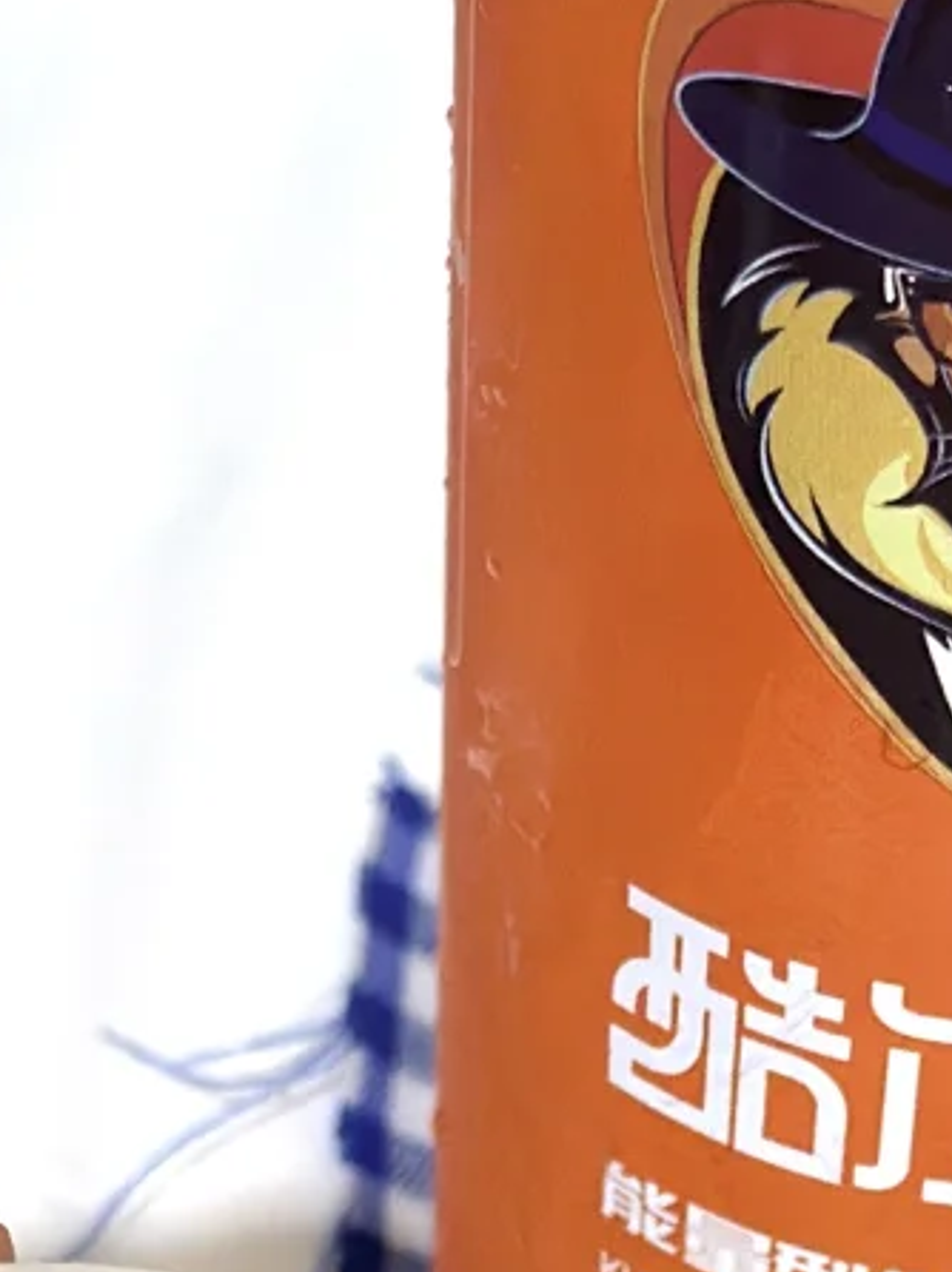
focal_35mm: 155
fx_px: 5689
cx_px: 479
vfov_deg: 12.6
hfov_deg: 9.6
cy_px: 1309
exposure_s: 1/33
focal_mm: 6.86
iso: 320
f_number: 1.78
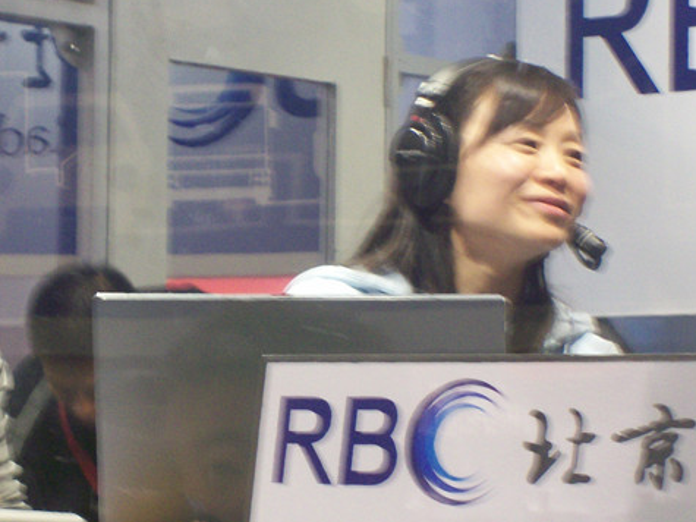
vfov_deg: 8.4
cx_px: 152
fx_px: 3558
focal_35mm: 177
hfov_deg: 11.1
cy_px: 315
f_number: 4.9
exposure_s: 1/15.6
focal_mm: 17.4
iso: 160
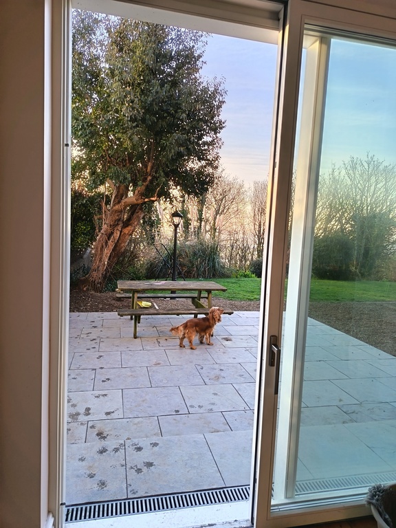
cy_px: 264
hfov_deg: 56.8
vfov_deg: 71.6
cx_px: 198
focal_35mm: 24
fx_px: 366
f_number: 1.75
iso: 310
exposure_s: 1/100
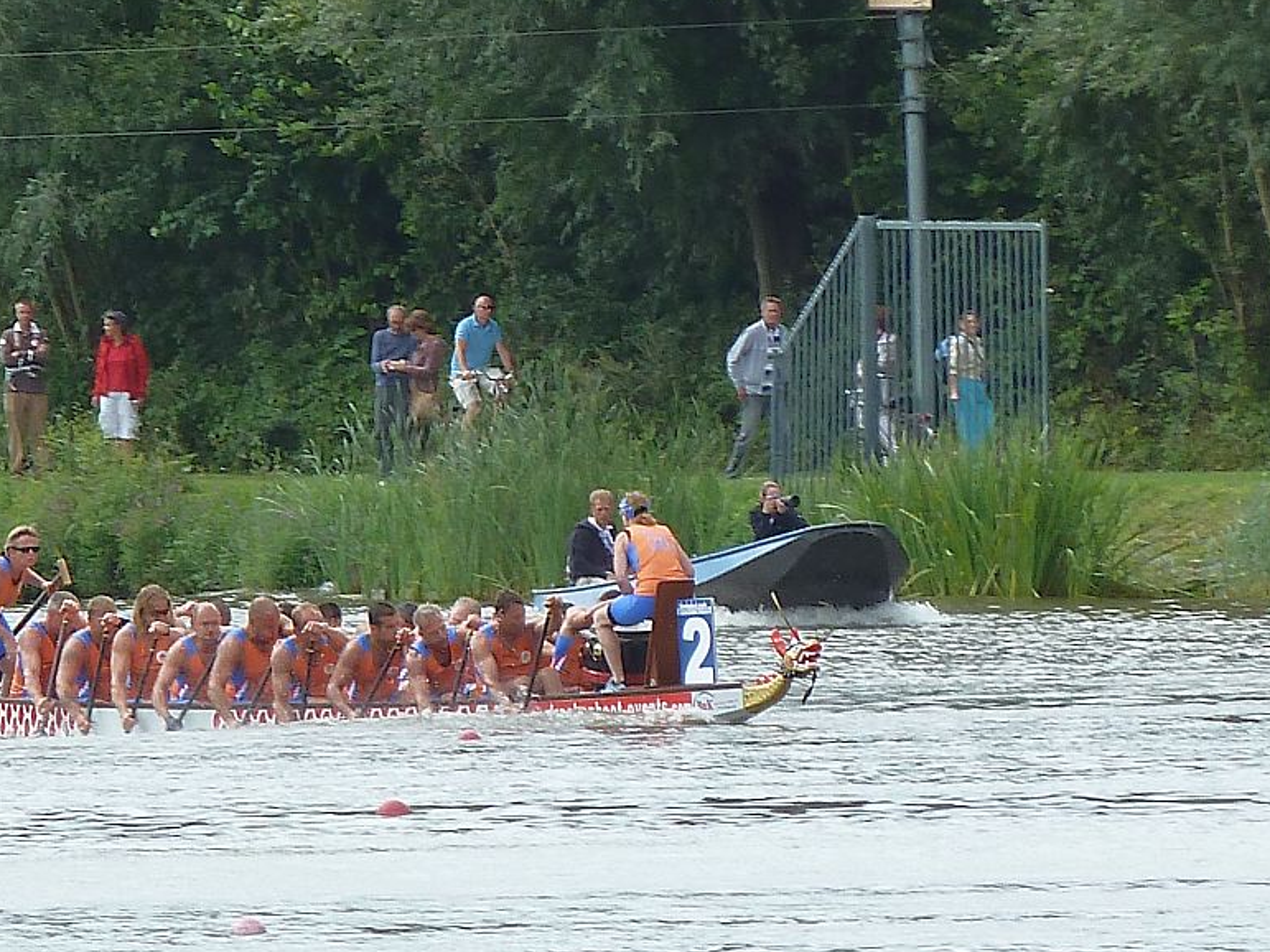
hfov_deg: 2.4
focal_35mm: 829
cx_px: 496
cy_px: 466
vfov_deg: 1.8
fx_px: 30410
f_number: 4.9
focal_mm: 49.2
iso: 80
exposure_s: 1/125
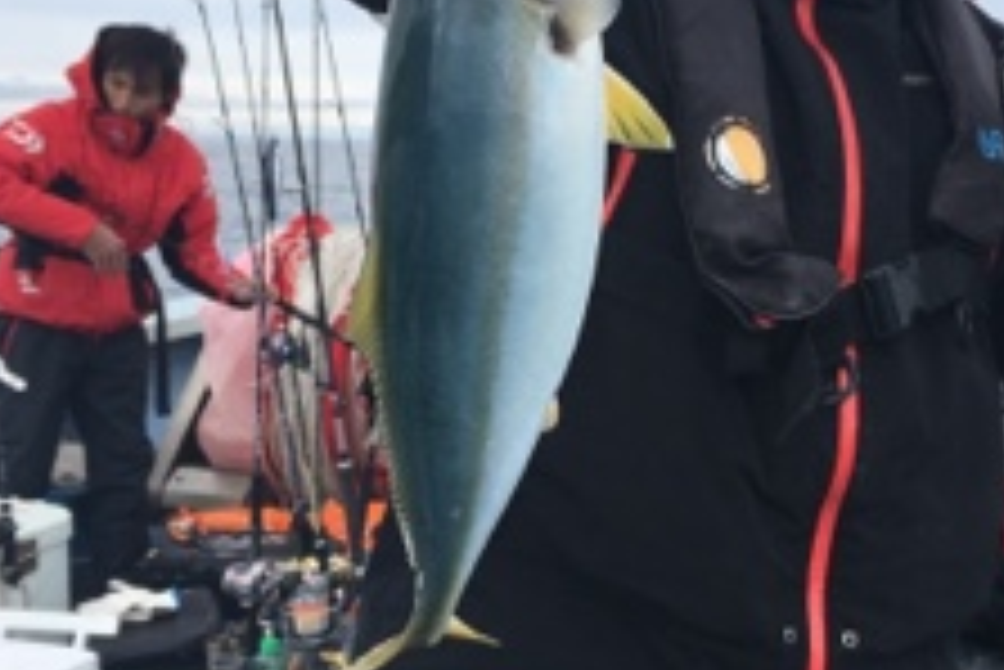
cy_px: 297
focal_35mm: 54
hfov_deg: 36.7
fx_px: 1507
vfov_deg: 25.1
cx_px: 621
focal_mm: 4.15
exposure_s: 1/962
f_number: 2.2
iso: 25
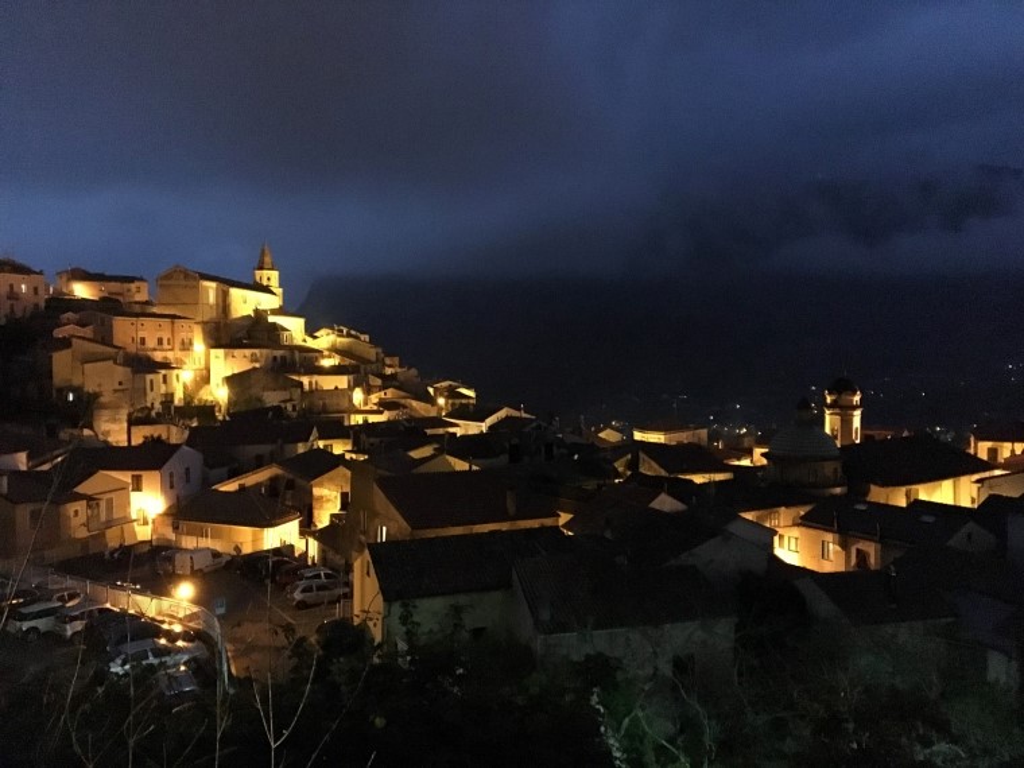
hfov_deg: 61.7
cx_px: 512
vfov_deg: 48.2
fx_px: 858
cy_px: 384
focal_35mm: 29
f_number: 2.2
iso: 2000
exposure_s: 1/17
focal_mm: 4.15
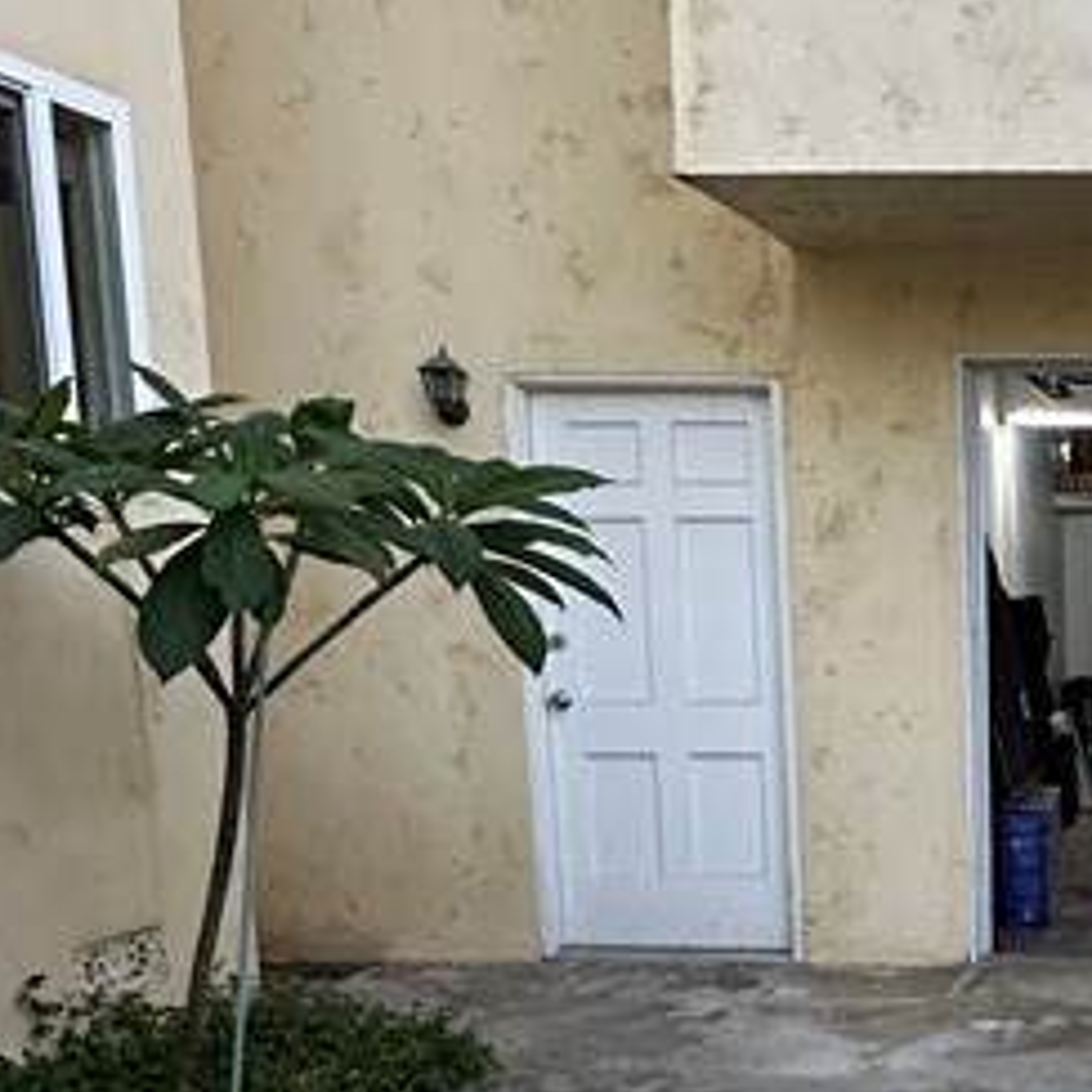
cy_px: 891
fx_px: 1856
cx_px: 1240
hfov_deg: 29.2
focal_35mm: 52
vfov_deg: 31.8
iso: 250
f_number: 2.2
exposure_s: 1/120
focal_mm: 2.22
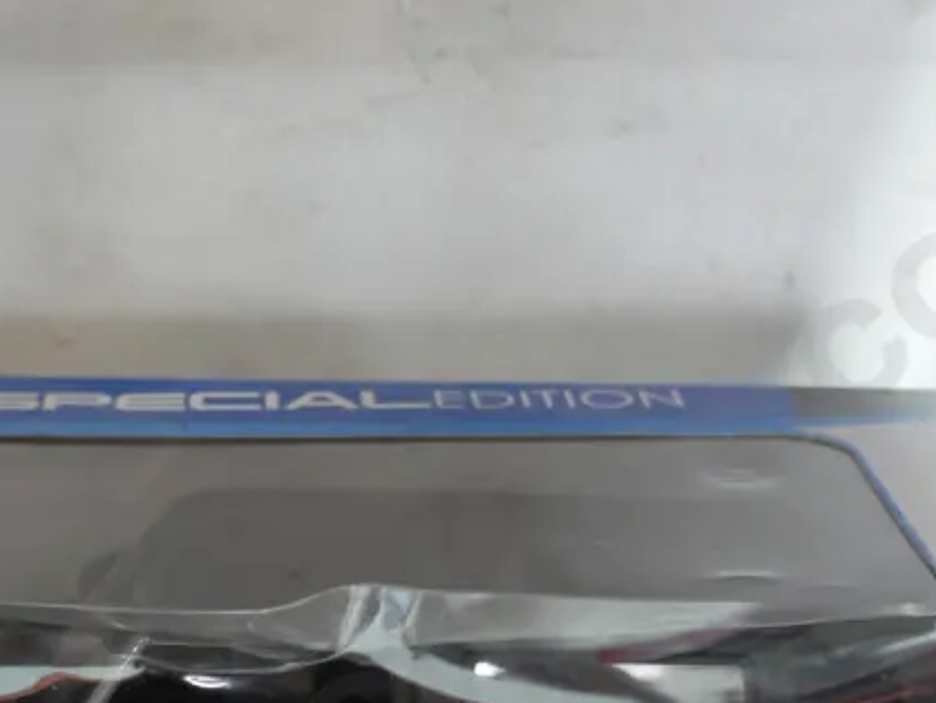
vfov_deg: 16.3
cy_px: 780
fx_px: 2382
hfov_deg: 22.1
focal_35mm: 88
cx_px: 281
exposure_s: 1/60
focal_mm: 18
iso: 1600
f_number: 4
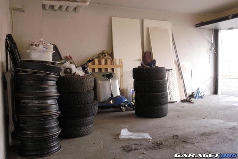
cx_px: 119
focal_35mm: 33
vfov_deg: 39.9
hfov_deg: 57.2
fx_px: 218
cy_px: 80
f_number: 5.6
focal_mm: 22
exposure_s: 1/125
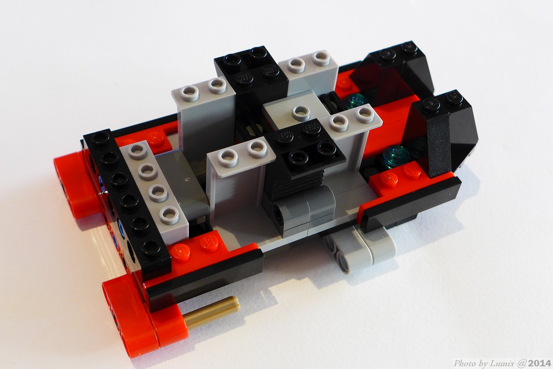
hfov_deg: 39.6
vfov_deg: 27.0
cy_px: 184
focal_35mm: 50
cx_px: 276
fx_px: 768
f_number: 2.8
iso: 400
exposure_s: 1/10
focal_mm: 9.8
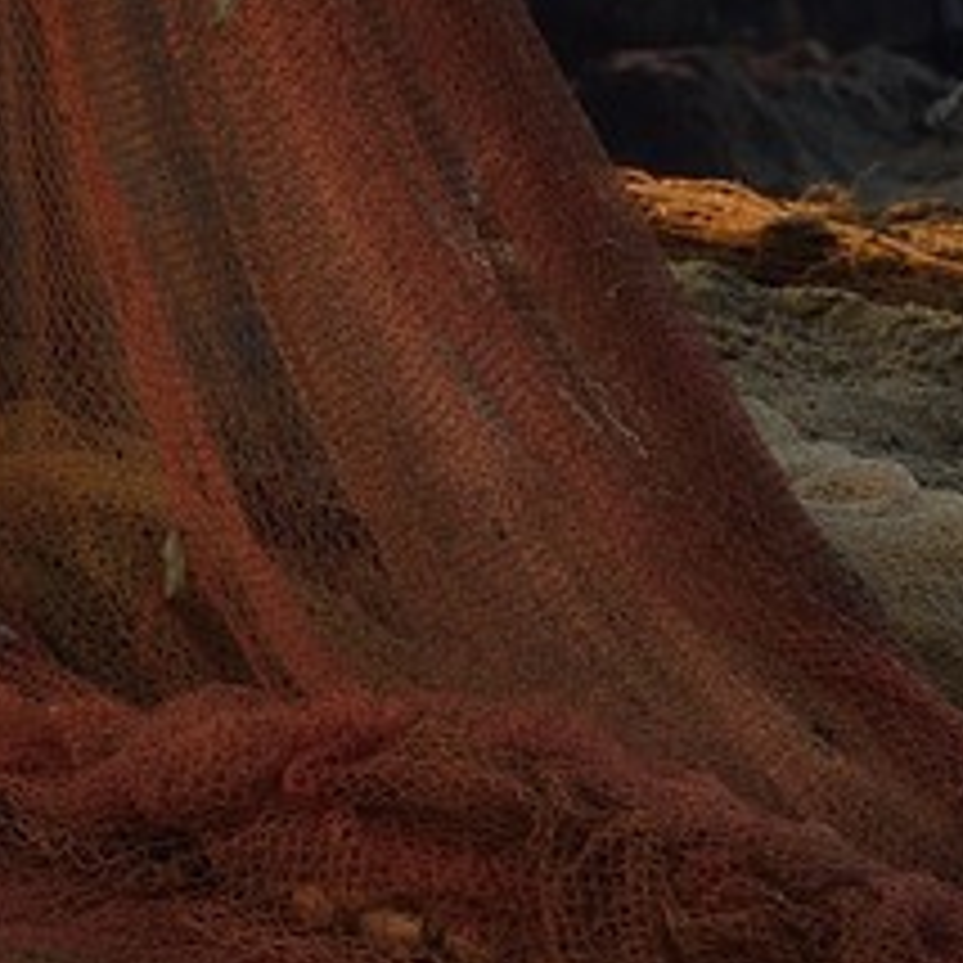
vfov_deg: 3.6
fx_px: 14982
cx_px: -2079
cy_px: -1292
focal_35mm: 476
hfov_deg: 3.6
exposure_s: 1/250
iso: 500
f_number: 10
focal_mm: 75
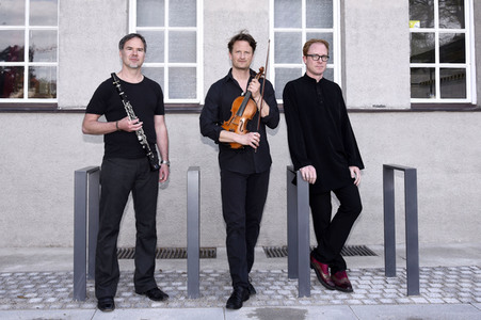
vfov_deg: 43.5
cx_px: 240
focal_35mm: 30
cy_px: 160
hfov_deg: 62.0
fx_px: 401
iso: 500
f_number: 8
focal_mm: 30
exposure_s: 1/160
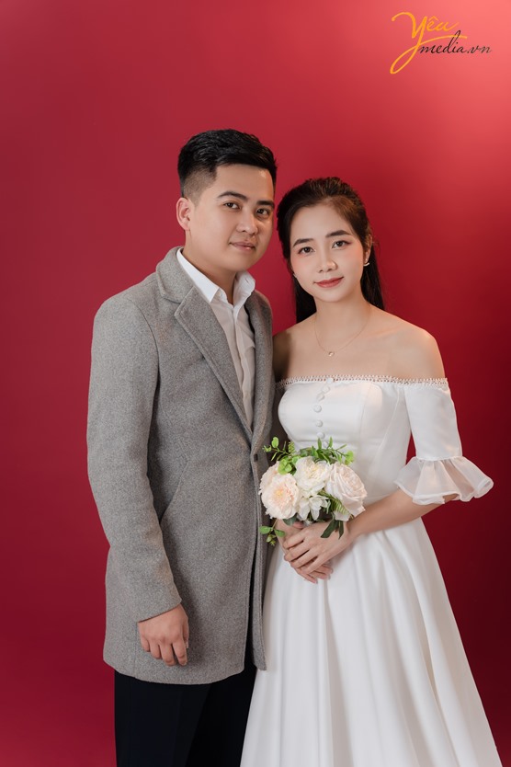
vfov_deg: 33.6
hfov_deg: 22.8
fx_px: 1269
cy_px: 384
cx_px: 256
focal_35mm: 60
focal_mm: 59.6
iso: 50
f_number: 3.2
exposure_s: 1/100
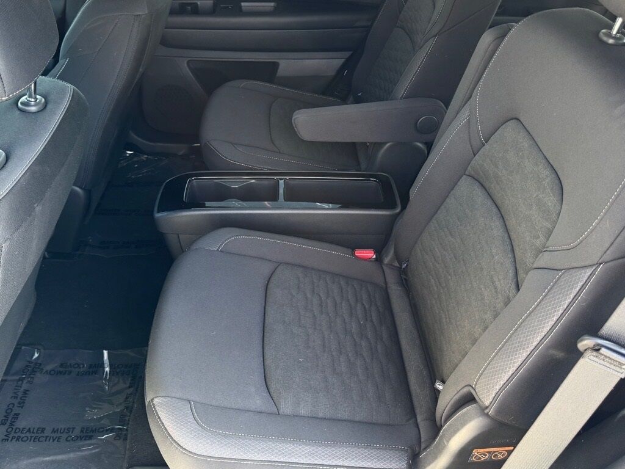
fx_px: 433
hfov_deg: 71.6
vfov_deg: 56.8
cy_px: 234
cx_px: 312
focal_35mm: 24
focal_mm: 6.76
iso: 125
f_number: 1.78
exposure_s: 1/121
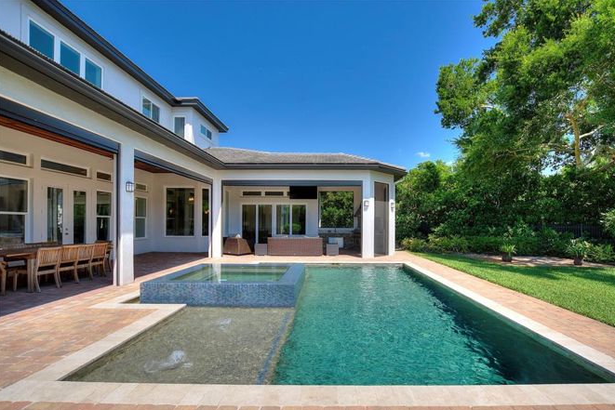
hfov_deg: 96.6
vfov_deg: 73.7
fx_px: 273
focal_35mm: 16
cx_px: 324
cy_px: 218
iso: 100
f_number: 4.5
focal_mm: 10
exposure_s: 1/320
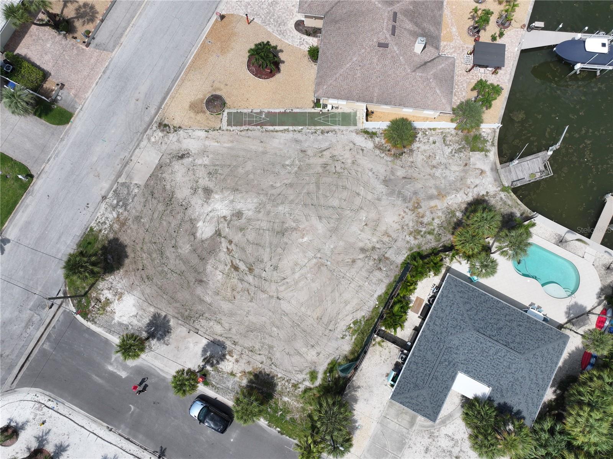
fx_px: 425
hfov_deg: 71.6
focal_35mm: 24
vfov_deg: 56.8
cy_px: 230
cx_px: 306
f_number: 2.8
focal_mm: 12.29
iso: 100
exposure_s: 1/2500
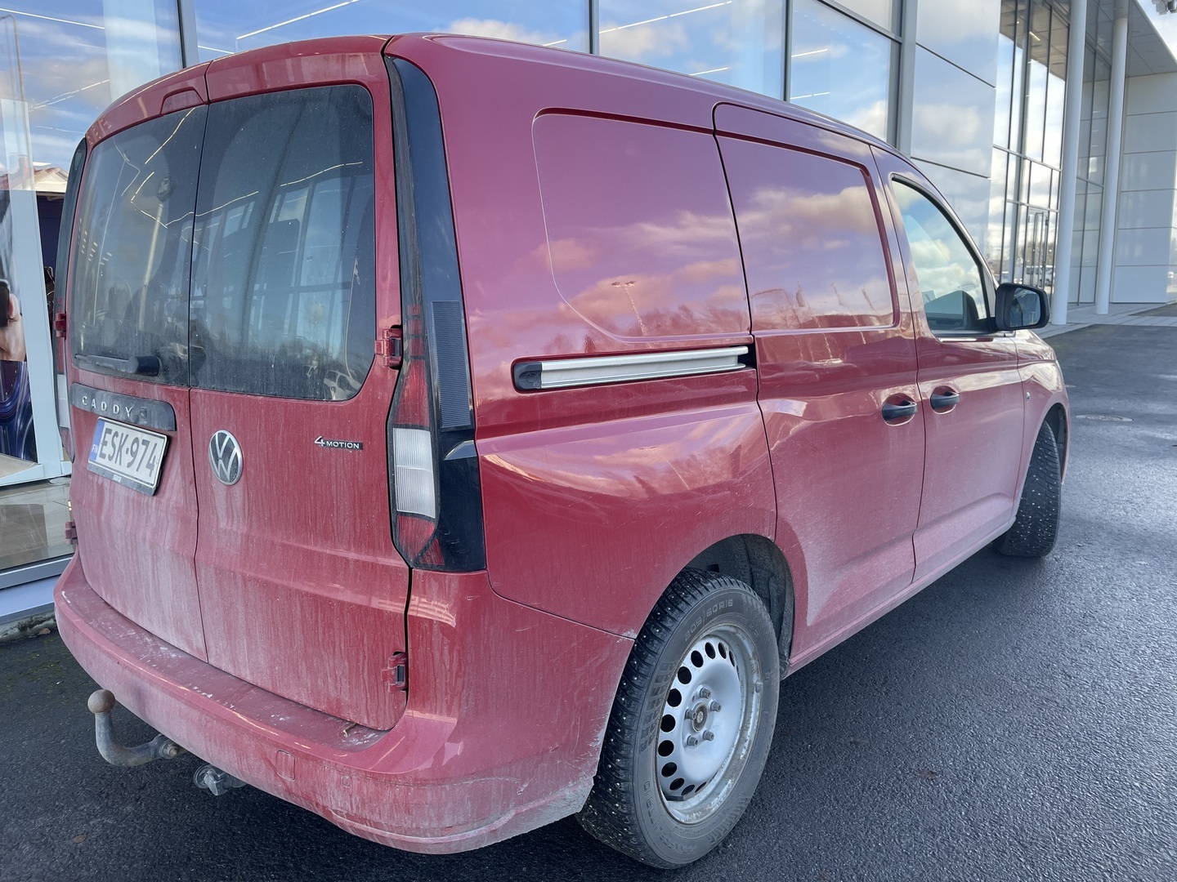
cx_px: 588
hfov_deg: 67.3
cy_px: 441
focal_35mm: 26
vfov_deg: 53.1
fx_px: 884
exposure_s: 1/307
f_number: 1.6
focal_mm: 4.2
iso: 32
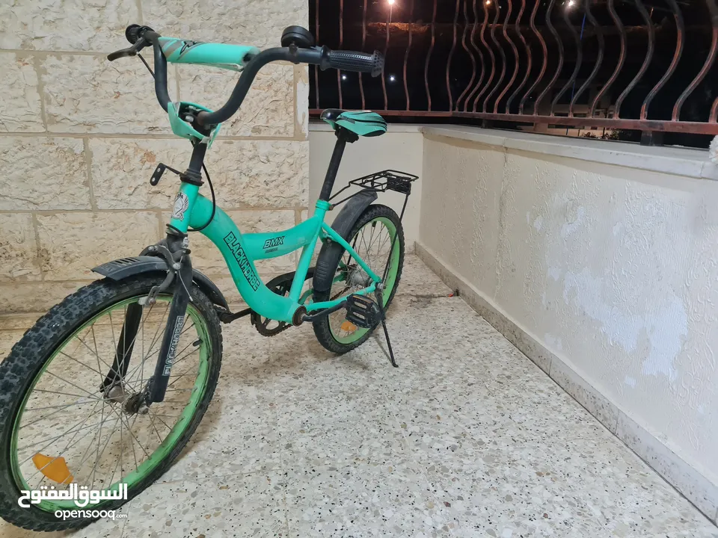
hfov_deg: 67.3
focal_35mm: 26
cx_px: 359
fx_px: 539
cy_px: 269
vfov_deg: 53.1
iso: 640
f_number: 1.8
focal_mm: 5.4
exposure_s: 1/50
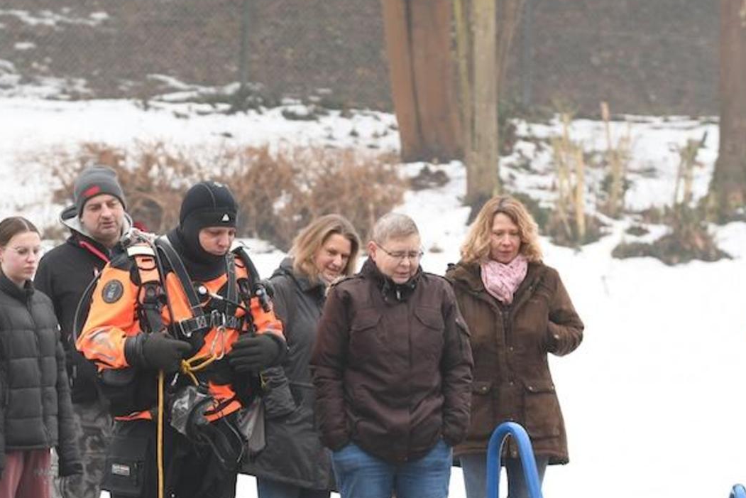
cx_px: 150
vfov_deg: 5.0
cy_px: 354
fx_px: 5678
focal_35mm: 274
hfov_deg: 7.5
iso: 400
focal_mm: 100
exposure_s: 1/250
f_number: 3.5
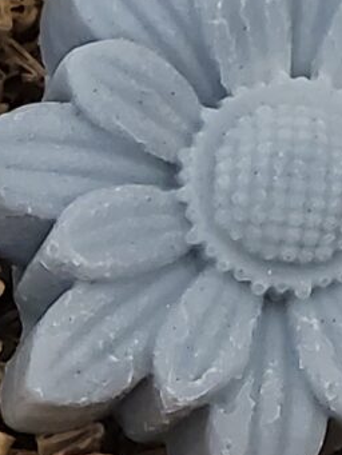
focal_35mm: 195
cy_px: 603
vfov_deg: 9.9
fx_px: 2567
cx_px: -273
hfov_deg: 7.4
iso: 400
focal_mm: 4.3
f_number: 2.4
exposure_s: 1/50
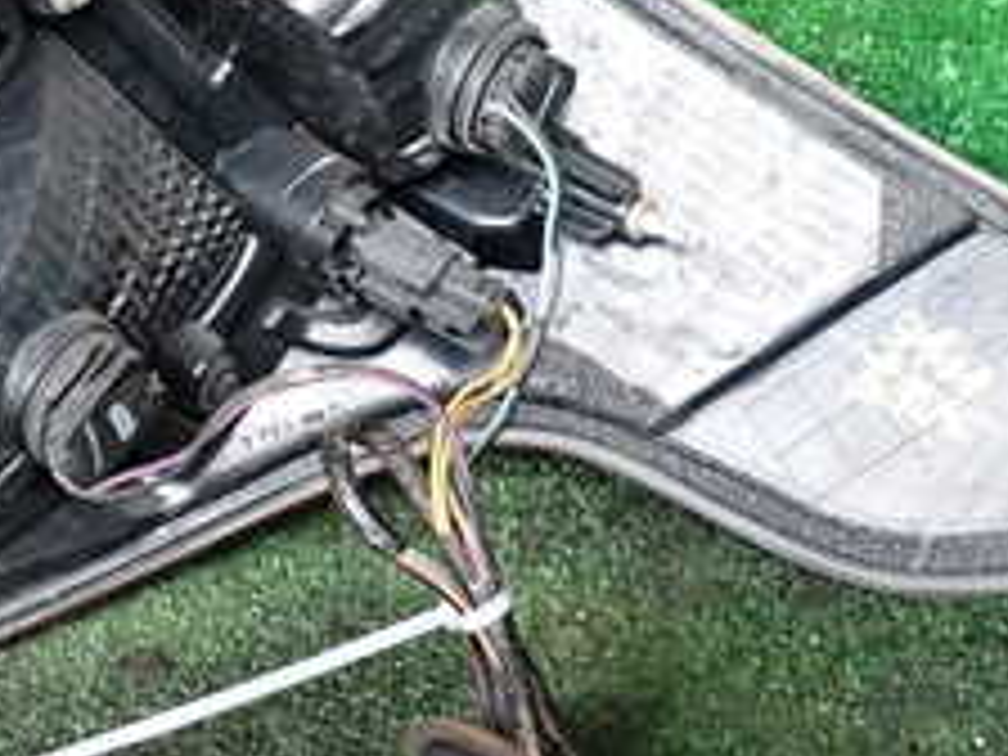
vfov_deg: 21.7
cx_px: 306
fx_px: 1951
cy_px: 158
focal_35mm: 67
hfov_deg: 28.7
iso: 400
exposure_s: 1/30
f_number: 2
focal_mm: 4.5
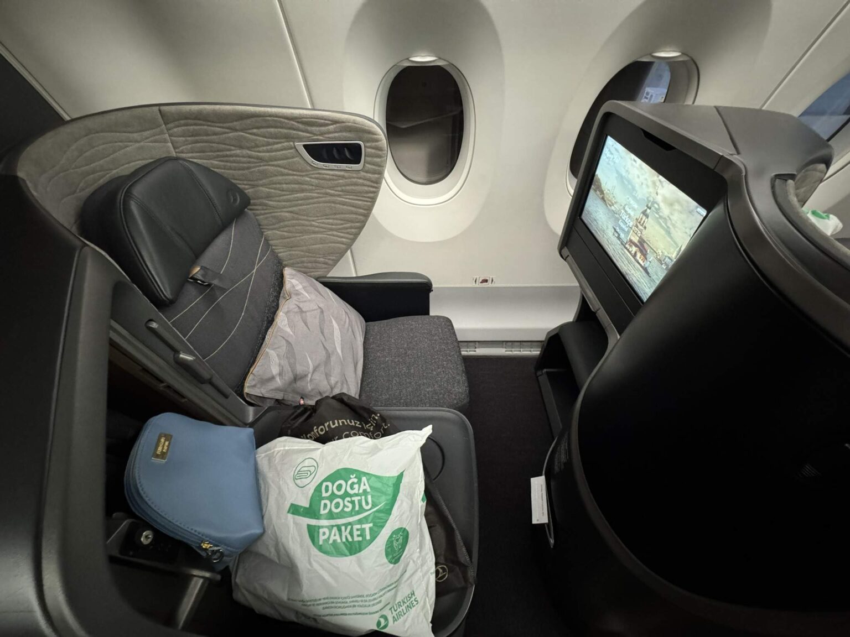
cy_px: 318
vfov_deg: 85.7
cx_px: 425
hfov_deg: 102.1
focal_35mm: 14
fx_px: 344
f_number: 2.2
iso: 1250
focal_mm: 2.22
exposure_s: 1/47
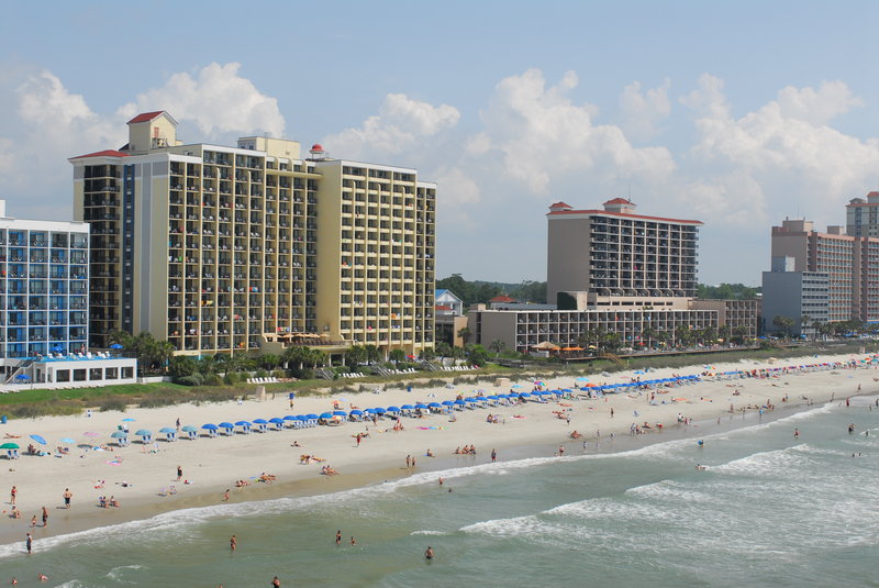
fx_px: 1246
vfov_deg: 26.5
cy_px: 294
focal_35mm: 51
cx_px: 440
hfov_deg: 38.8
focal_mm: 34
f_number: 6.7
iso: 200
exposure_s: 1/750
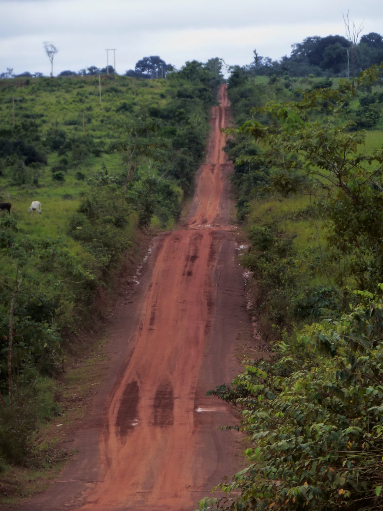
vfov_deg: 7.8
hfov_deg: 5.8
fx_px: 3761
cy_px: 256
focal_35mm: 255
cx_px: 192
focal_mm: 41.3
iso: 100
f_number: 5.6
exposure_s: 1/200
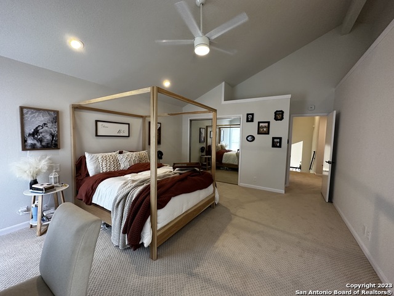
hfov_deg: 102.1
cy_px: 148
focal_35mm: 14
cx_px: 197
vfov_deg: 85.7
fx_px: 159
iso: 250
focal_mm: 2.22
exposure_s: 1/120
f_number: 2.2
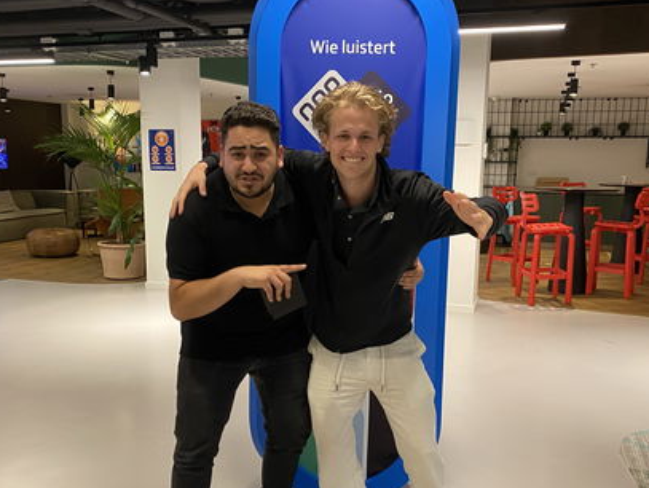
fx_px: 676
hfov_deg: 51.3
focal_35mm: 36
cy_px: 282
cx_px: 305
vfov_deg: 39.6
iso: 250
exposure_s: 1/50
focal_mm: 4.25
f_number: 1.8
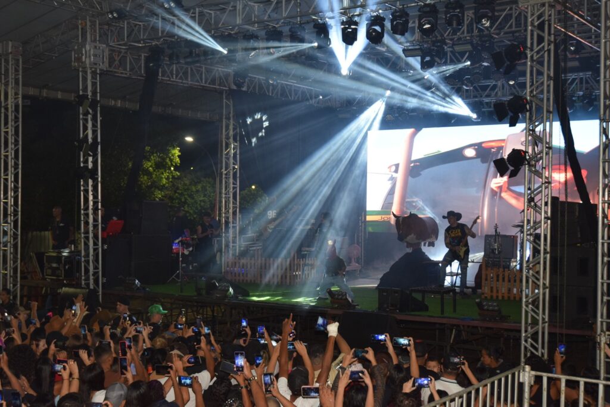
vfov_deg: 26.5
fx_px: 865
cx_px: 305
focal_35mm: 51
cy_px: 204
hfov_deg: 38.9
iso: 800
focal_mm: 34
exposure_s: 1/80
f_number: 4.5
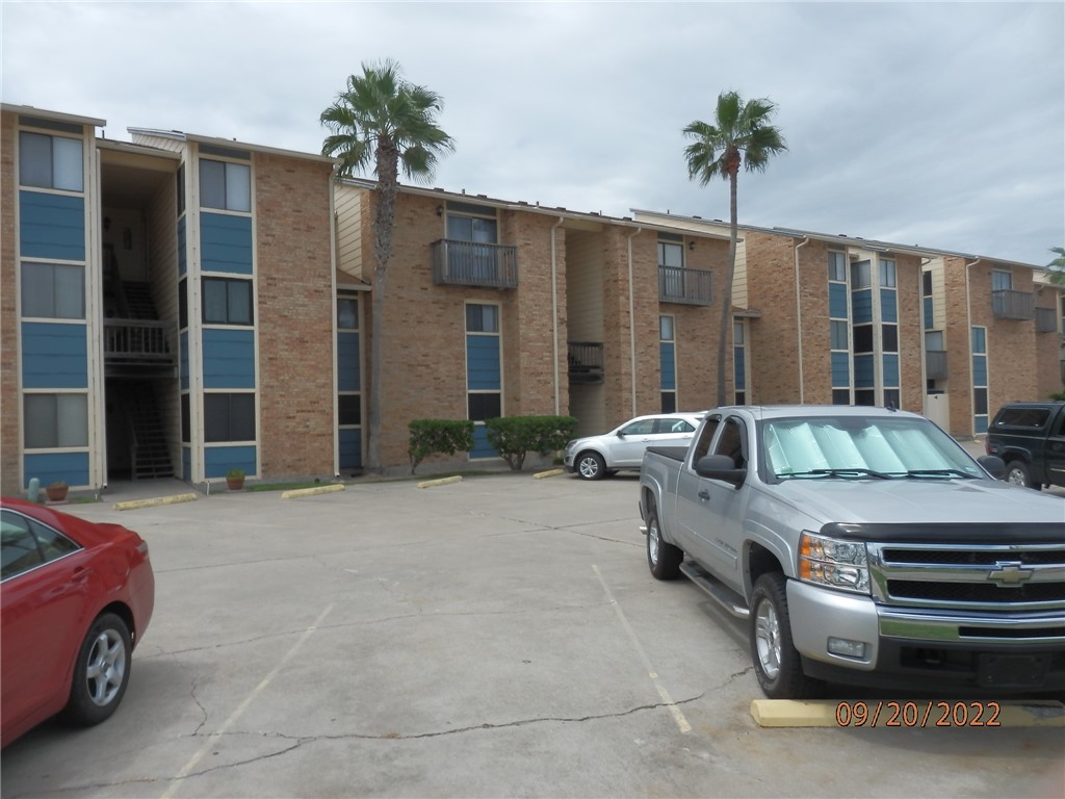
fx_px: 769
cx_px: 532
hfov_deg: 69.4
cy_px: 400
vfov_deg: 54.9
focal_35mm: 25
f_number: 8.7
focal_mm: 4.5
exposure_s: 1/200
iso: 80
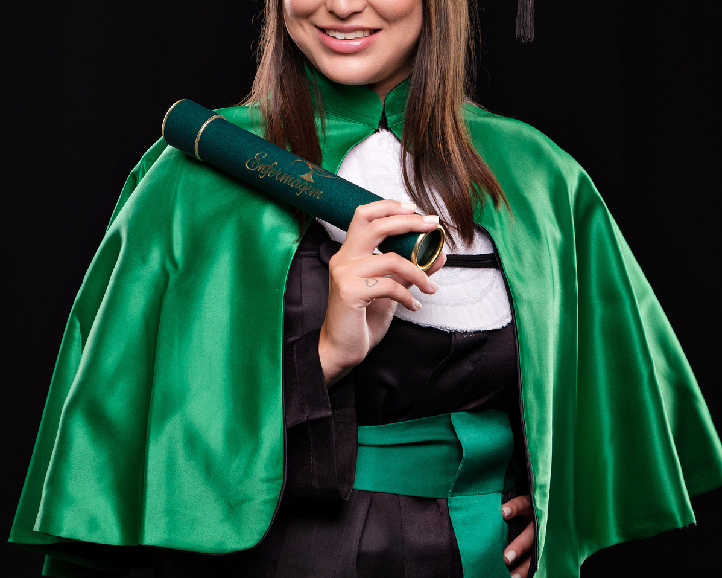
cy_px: 304
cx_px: 361
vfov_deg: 12.8
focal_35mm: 120
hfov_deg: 16.0
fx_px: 2564
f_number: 5
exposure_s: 1/160
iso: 160
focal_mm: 56.5
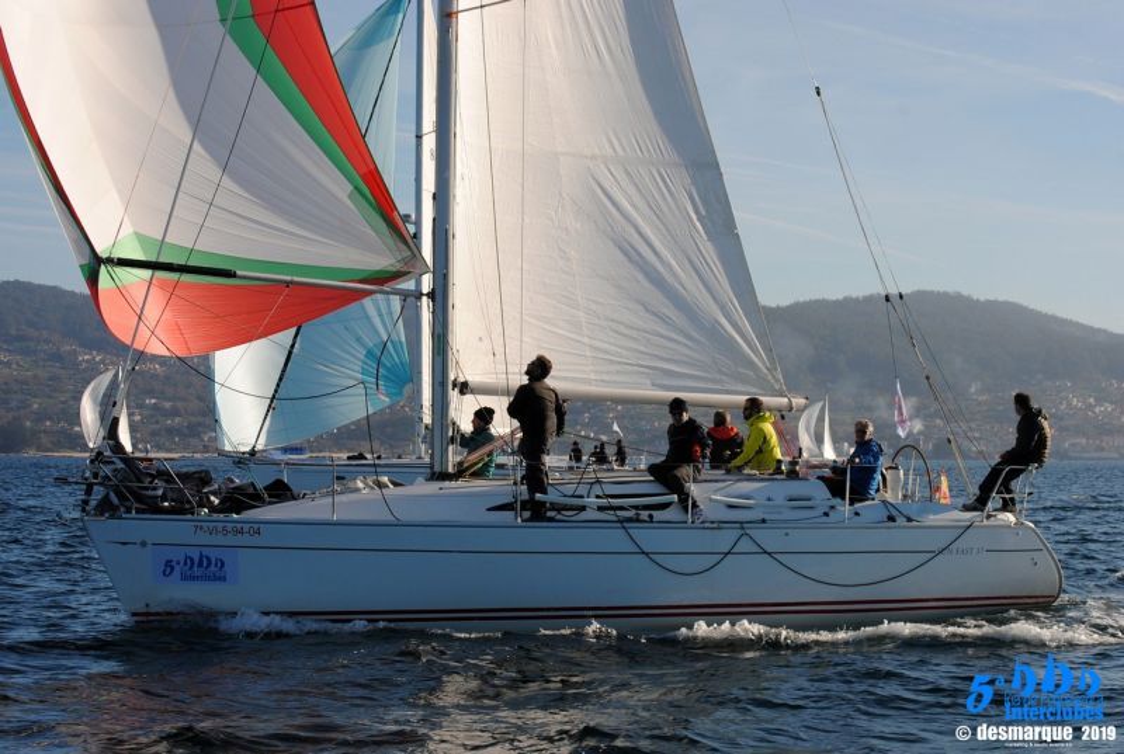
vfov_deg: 16.6
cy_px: 377
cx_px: 562
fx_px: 2581
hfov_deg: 24.6
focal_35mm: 82
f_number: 8
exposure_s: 1/250
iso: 100
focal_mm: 55
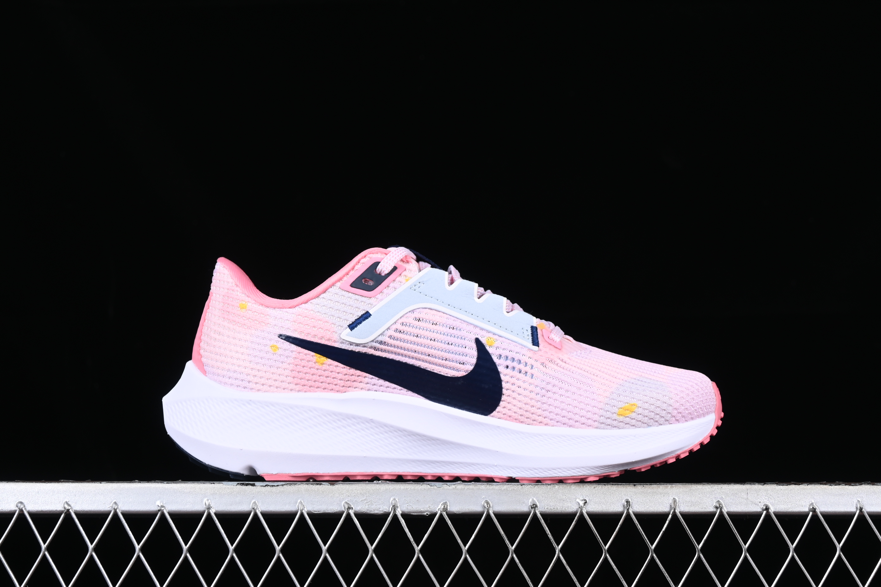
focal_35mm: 75
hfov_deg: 27.0
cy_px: 294
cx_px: 440
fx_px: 1835
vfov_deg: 18.2
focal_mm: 50
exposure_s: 1/80
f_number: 8
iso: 160
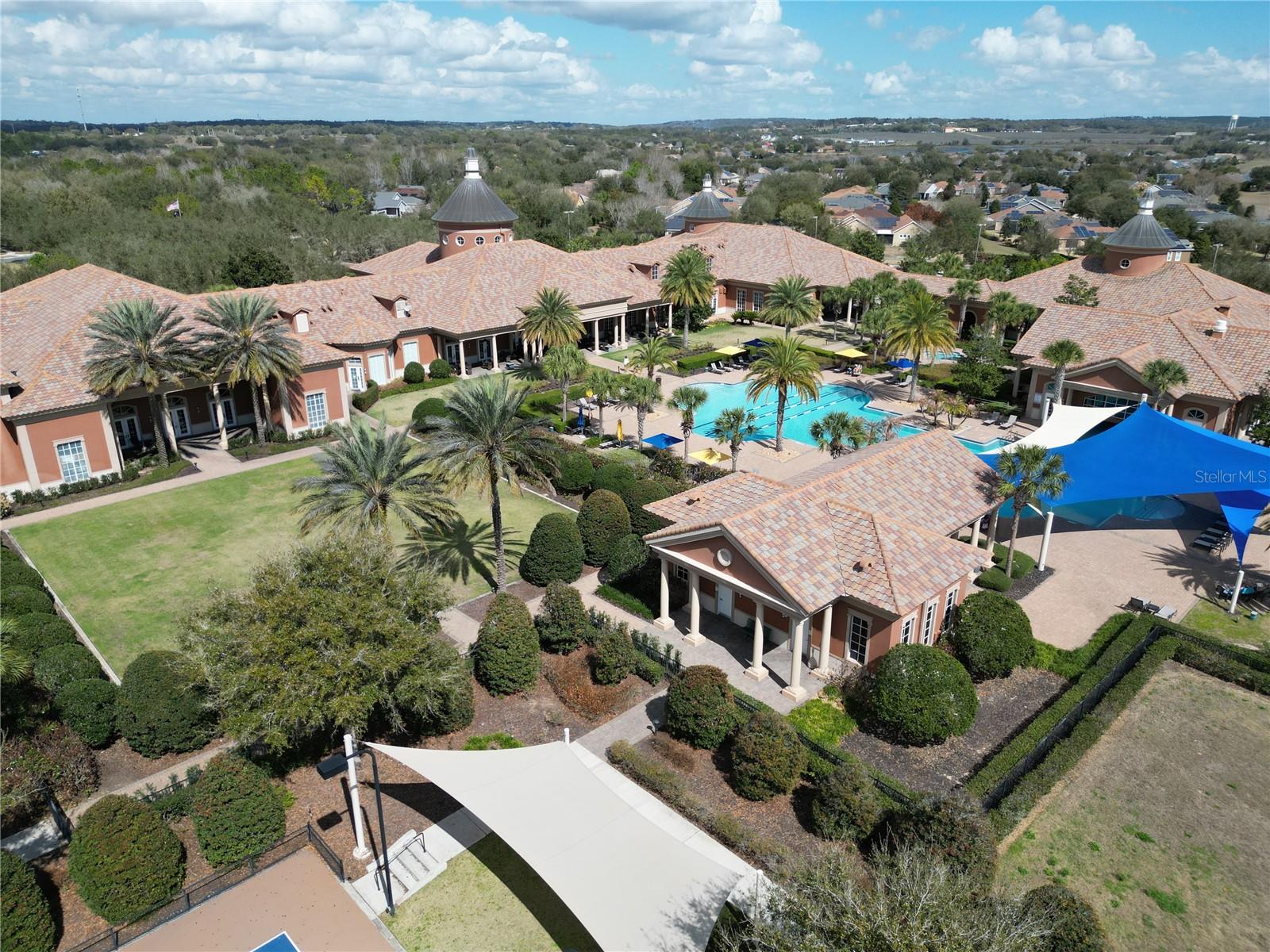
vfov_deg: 56.8
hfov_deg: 71.6
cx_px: 635
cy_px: 476
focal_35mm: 24
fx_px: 881
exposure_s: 1/4000
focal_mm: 6.72
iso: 130
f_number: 1.7
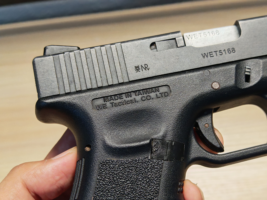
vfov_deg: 30.3
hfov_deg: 39.7
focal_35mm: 48
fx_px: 370
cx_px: 134
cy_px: 100
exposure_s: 1/100
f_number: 2
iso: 125
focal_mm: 6.83
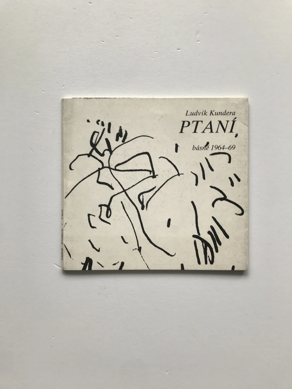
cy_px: 194
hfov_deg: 49.7
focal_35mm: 28
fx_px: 315
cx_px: 146
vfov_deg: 63.4
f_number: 1.8
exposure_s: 1/50
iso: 20
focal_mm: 3.99
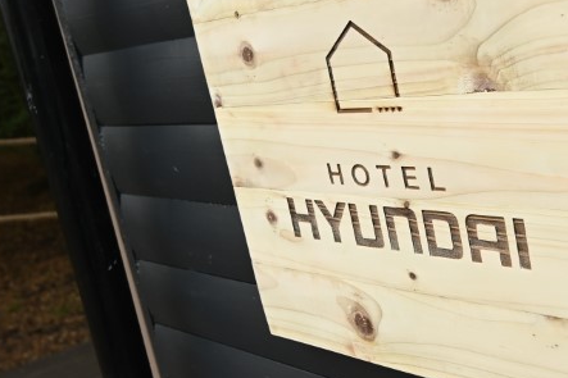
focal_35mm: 52
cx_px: 396
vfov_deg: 26.0
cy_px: 178
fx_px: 820
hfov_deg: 37.6
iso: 500
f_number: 5.6
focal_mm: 24
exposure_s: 1/250
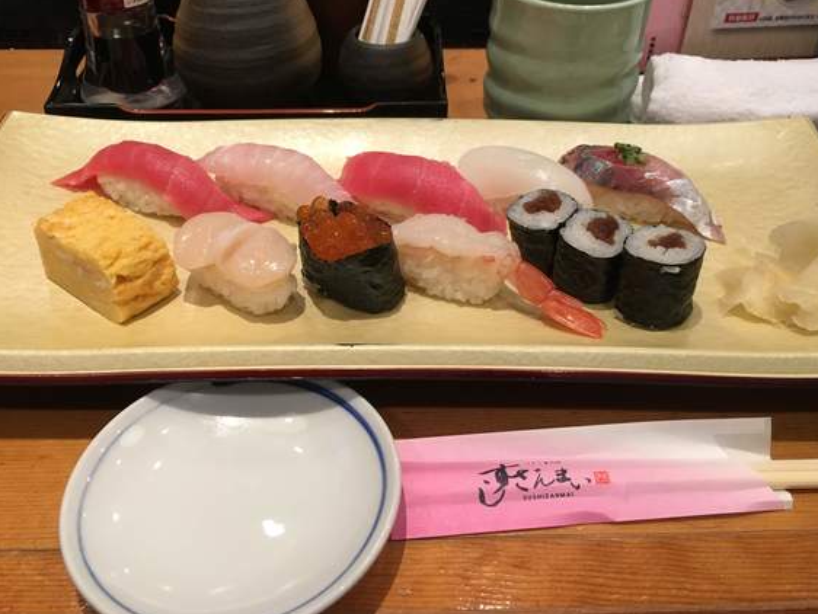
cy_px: 272
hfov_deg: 55.3
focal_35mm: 33
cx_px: 413
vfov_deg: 42.9
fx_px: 780
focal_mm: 4.15
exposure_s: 1/33
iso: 64
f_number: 2.2
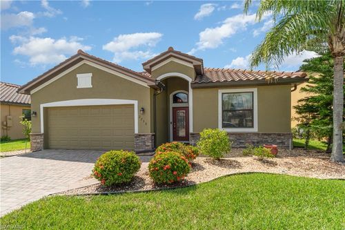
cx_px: 172
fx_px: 172
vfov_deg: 67.3
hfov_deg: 90.0
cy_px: 115
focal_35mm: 18
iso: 100
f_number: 13
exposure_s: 1/100
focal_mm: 12
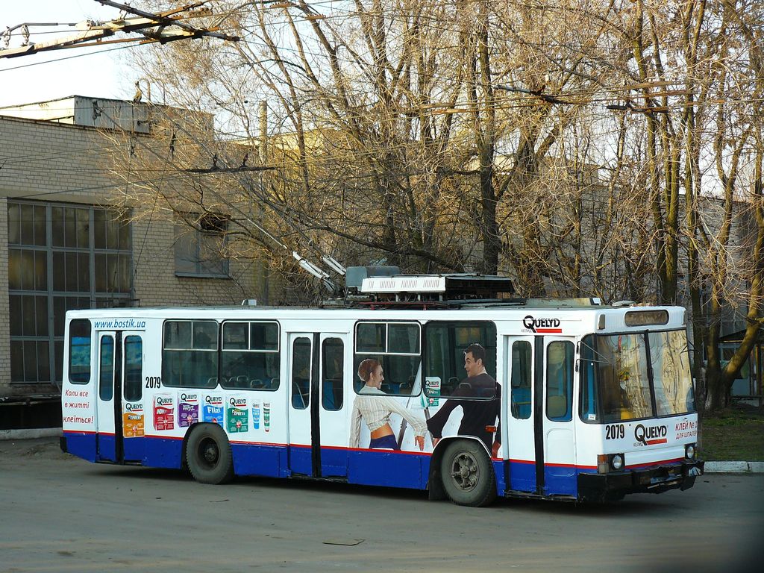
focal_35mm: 87
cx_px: 382
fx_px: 1920
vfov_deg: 17.0
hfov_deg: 22.5
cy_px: 286
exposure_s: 1/200
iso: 100
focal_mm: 14.5
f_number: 3.2
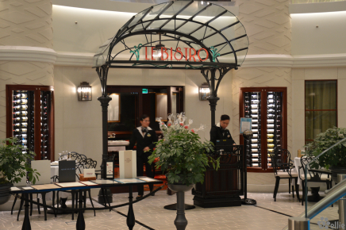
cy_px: 115
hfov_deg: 29.9
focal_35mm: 68
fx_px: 648
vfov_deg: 20.1
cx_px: 173
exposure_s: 1/15
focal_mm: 45
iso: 560
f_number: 4.8
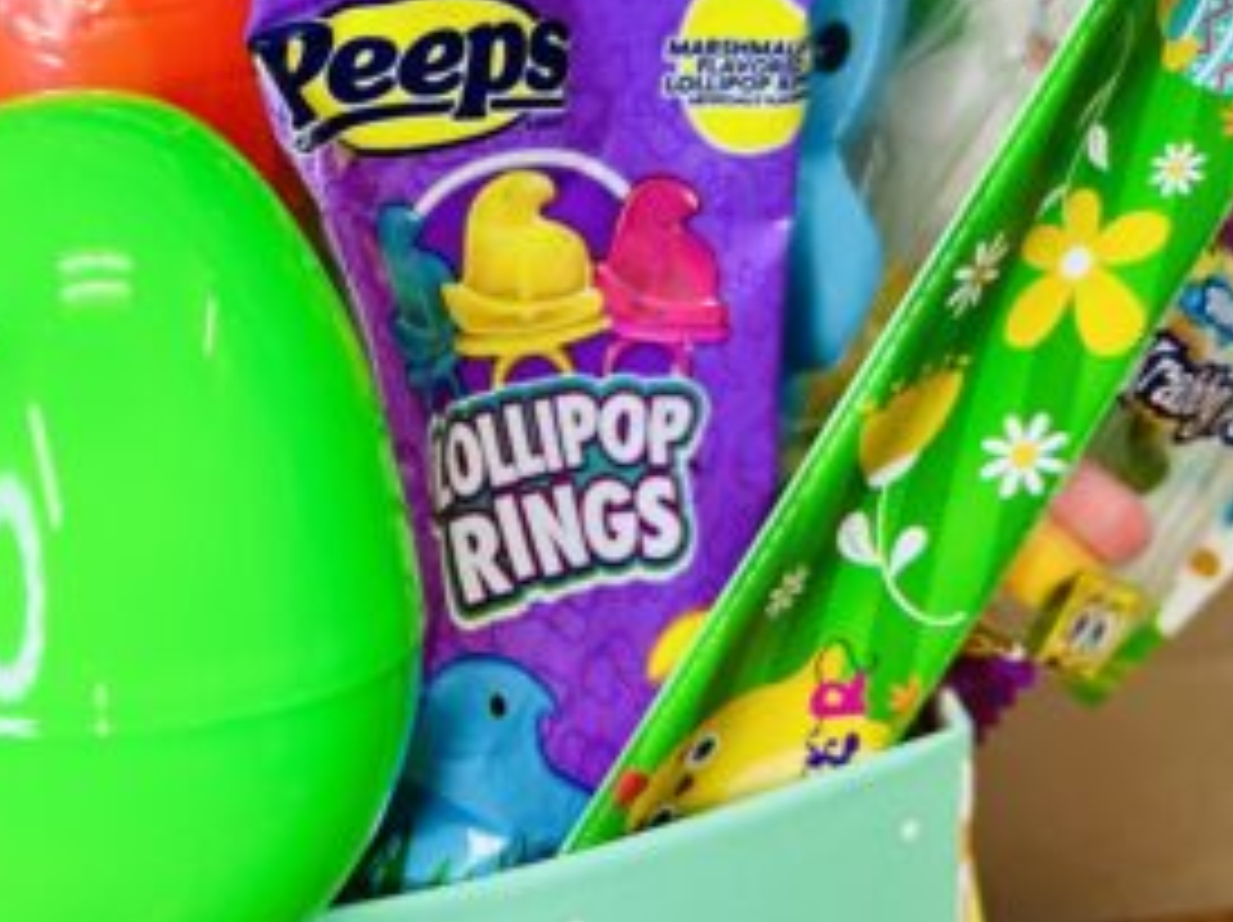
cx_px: 135
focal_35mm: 57
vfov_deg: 25.3
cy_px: 220
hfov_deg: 32.2
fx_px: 2029
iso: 100
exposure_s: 1/120
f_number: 1.5
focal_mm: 5.7
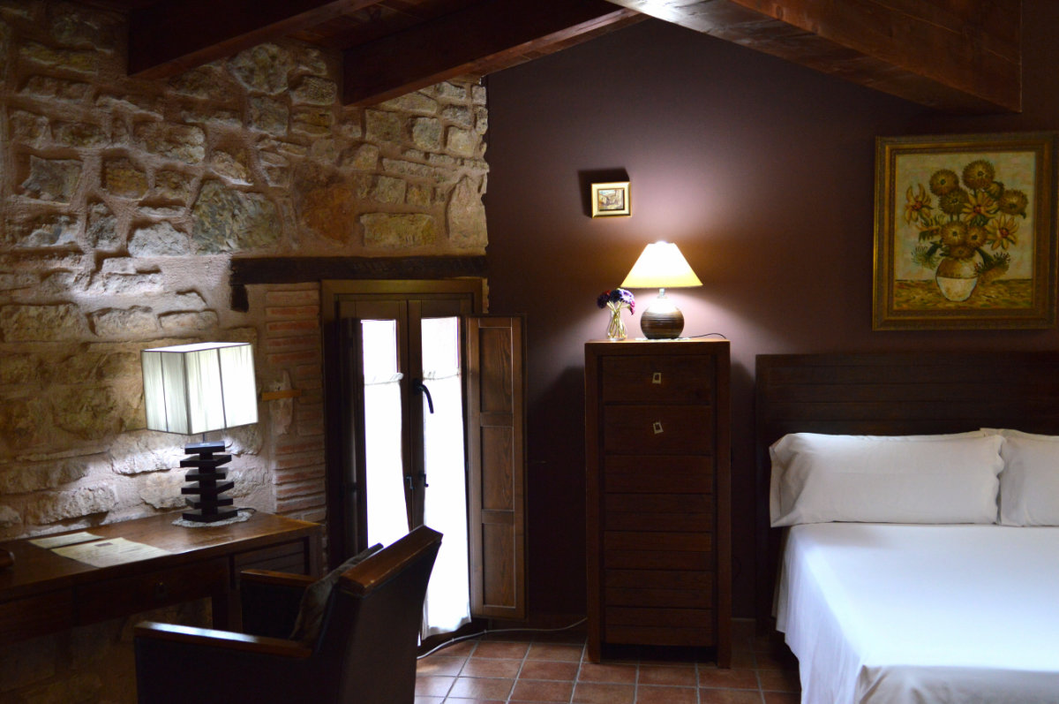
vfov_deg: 39.9
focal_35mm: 33
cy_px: 352
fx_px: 970
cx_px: 530
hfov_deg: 57.3
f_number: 2.8
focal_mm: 22
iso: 560
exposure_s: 1/160
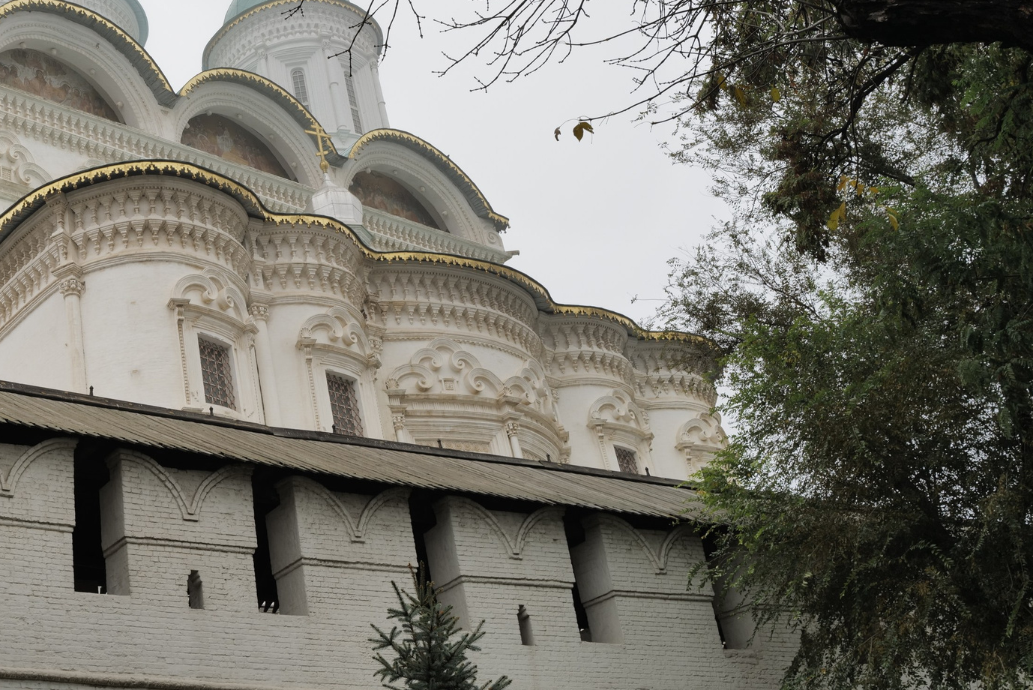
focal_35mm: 52
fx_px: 1493
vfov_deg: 26.0
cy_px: 284
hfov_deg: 36.0
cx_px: 115
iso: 100
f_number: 9
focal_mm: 28
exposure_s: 1/60
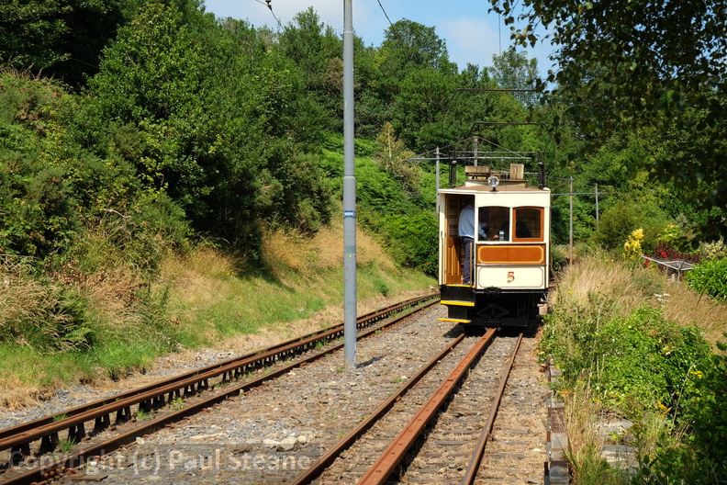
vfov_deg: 18.7
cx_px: 364
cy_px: 242
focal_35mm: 73
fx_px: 1474
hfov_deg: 27.7
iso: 200
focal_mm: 48.4
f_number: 8
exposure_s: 1/220
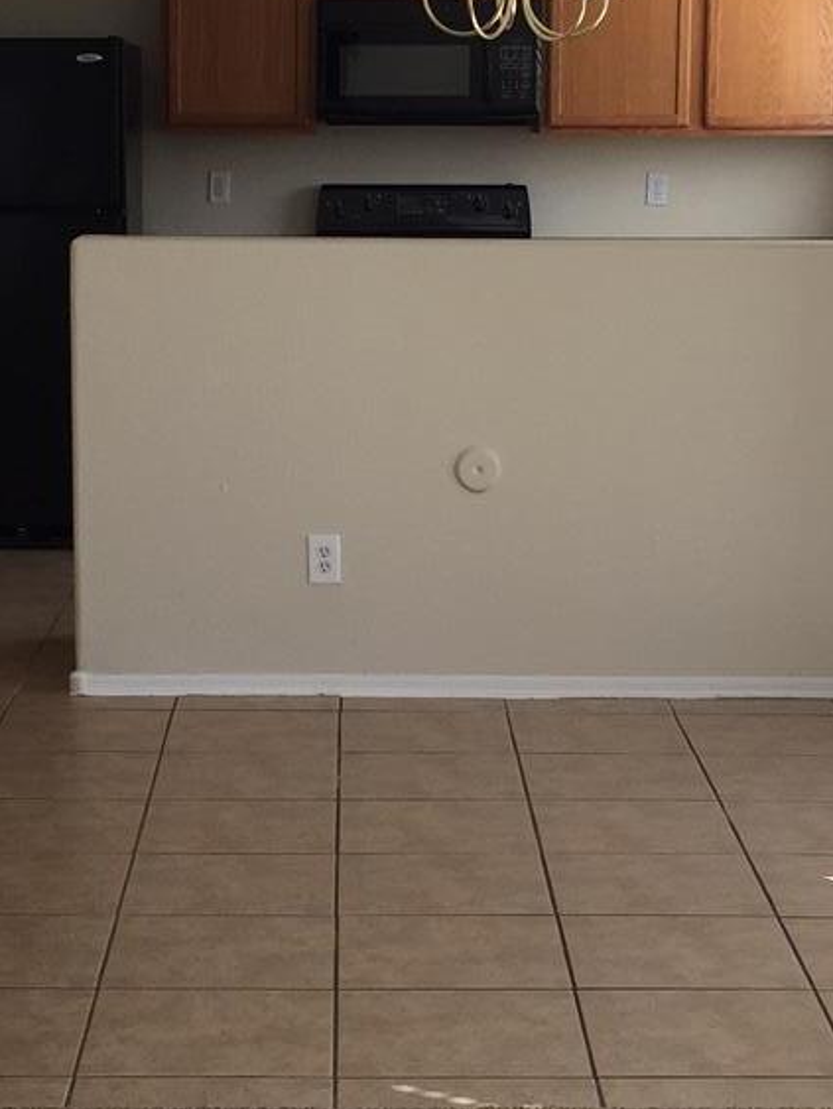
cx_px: 321
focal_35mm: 84
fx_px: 2692
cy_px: 508
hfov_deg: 17.6
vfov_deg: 23.3
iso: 40
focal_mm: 4.15
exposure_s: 1/120
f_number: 2.2
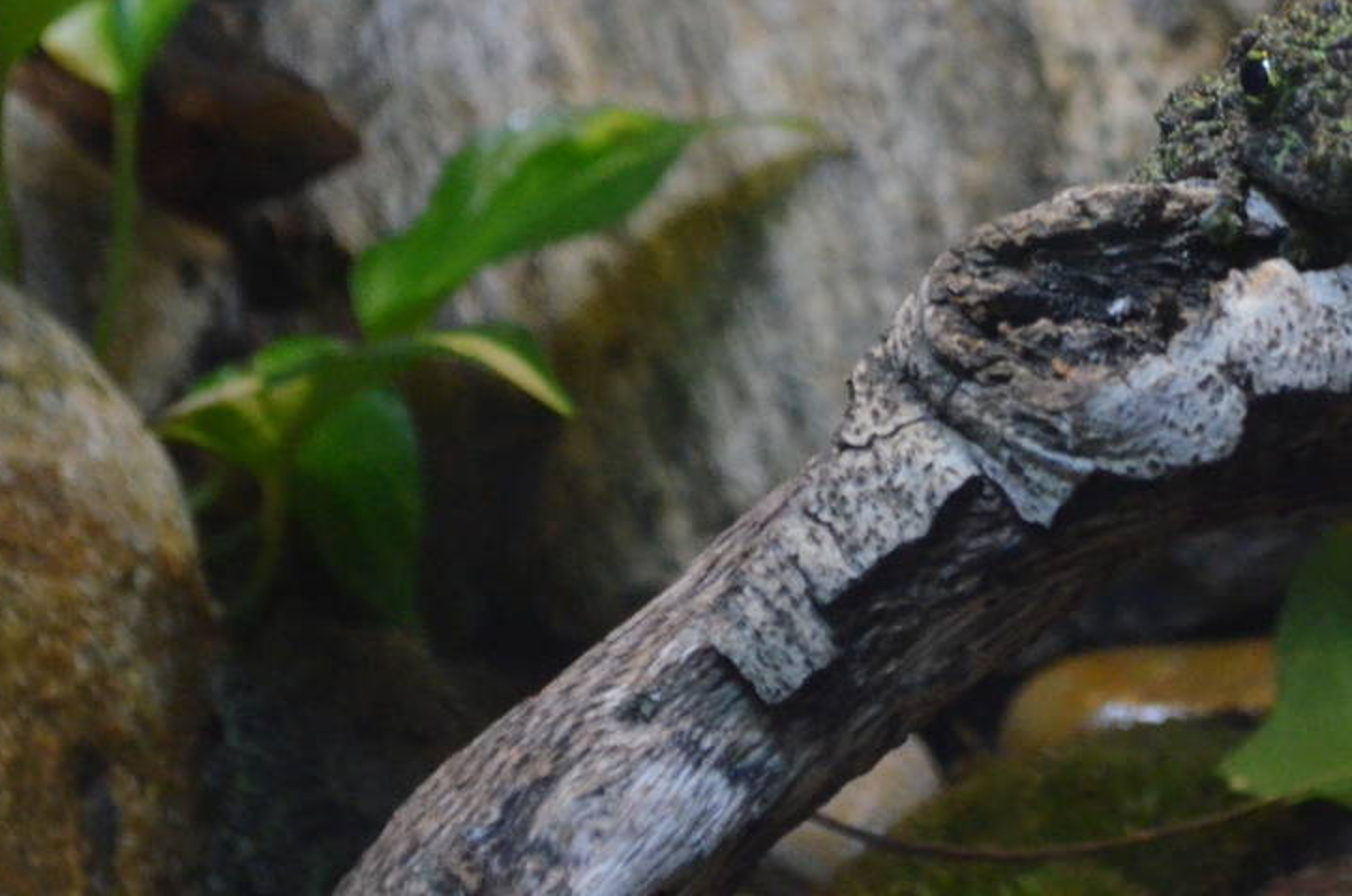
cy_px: 90
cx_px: 962
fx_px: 6865
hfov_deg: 11.2
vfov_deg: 7.5
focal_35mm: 183
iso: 3200
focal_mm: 55
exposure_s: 1/15
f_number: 5.6
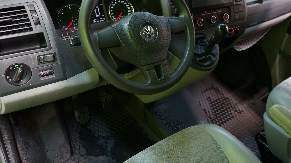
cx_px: 173
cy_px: 60
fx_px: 270
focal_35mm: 35
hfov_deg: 56.2
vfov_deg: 33.5
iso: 1000
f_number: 3.5
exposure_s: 1/30
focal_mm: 28
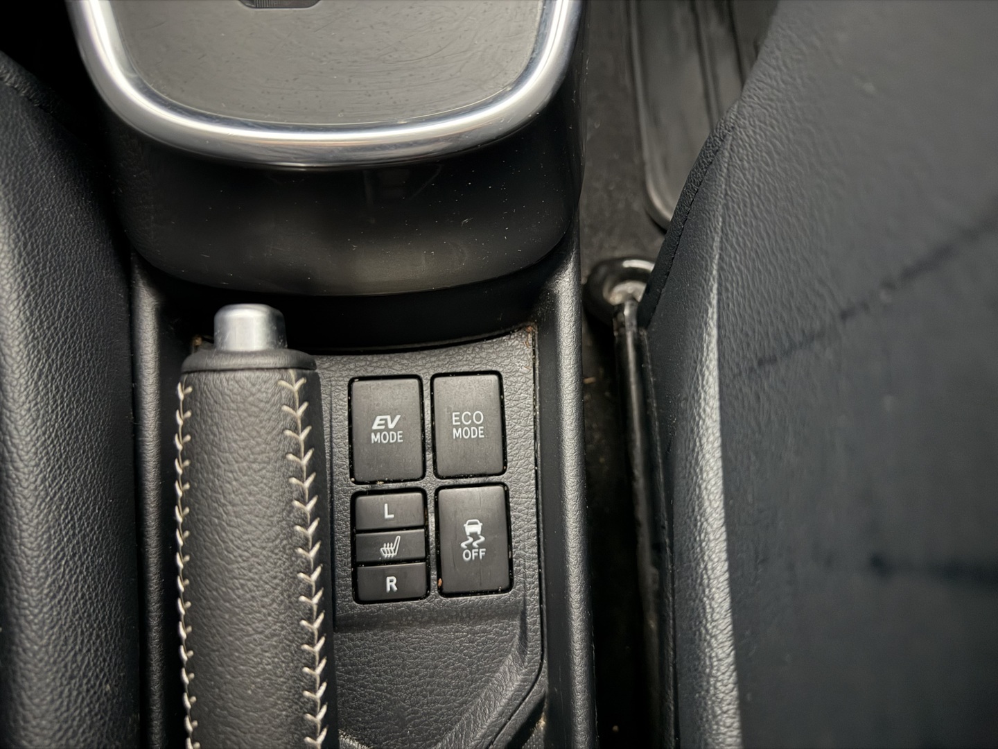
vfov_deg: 56.8
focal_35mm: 24
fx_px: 692
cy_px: 374
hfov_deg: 71.6
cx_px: 499
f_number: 1.78
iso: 2000
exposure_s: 1/9
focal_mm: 6.76
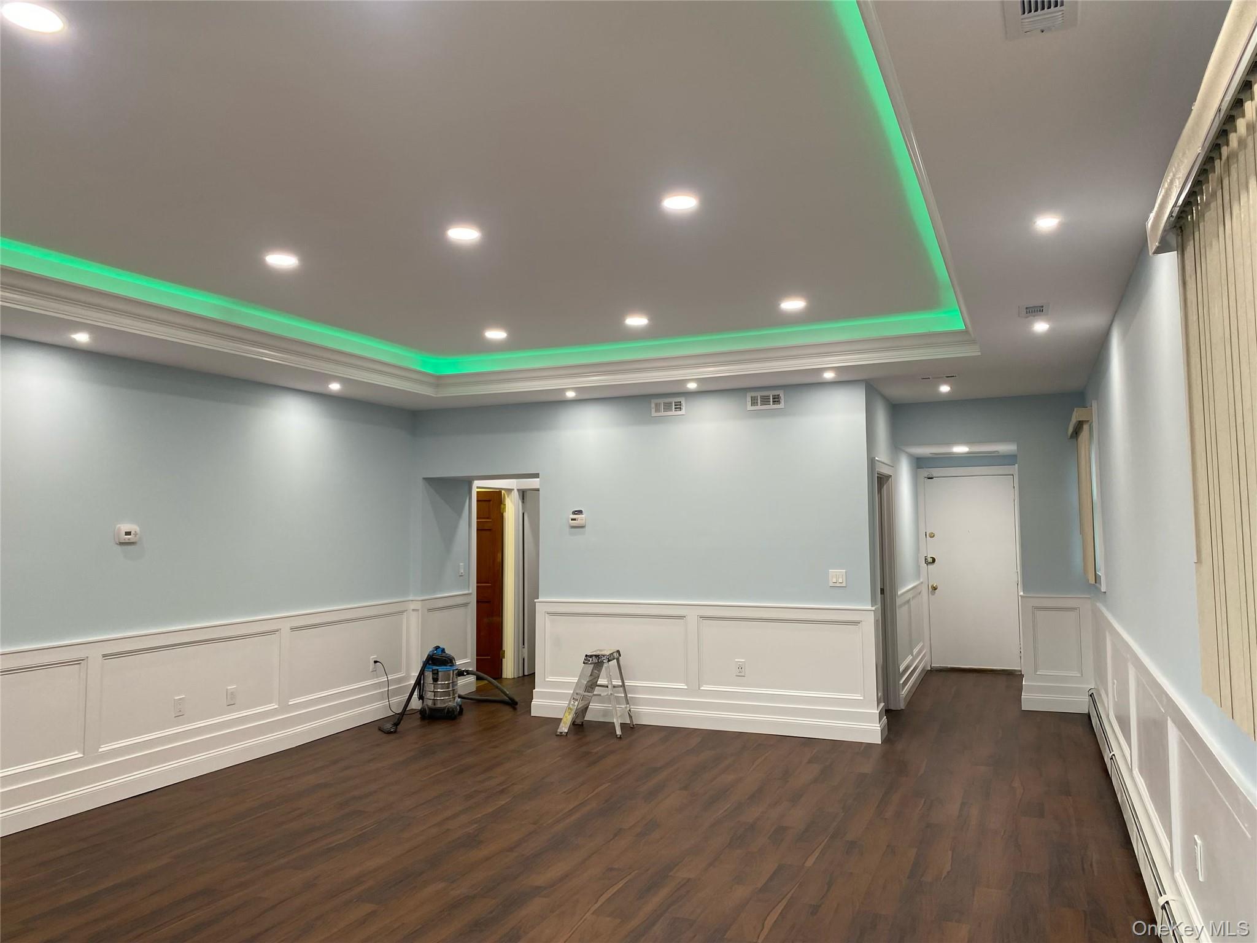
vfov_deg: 53.1
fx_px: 944
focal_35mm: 26
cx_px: 628
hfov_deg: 67.3
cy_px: 472
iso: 80
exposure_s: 1/60
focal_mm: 4.25
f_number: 1.8
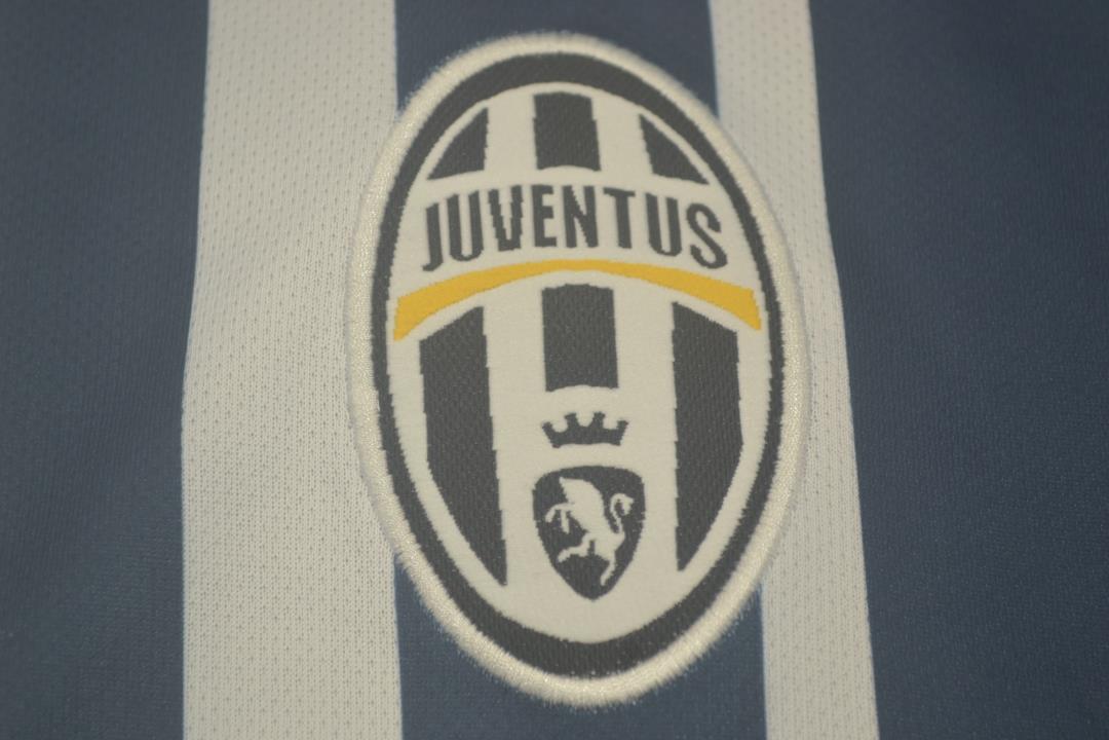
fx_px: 2403
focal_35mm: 78
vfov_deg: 17.5
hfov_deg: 26.0
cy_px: 370
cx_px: 554
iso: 200
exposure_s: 1/60
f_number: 5.6
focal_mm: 52
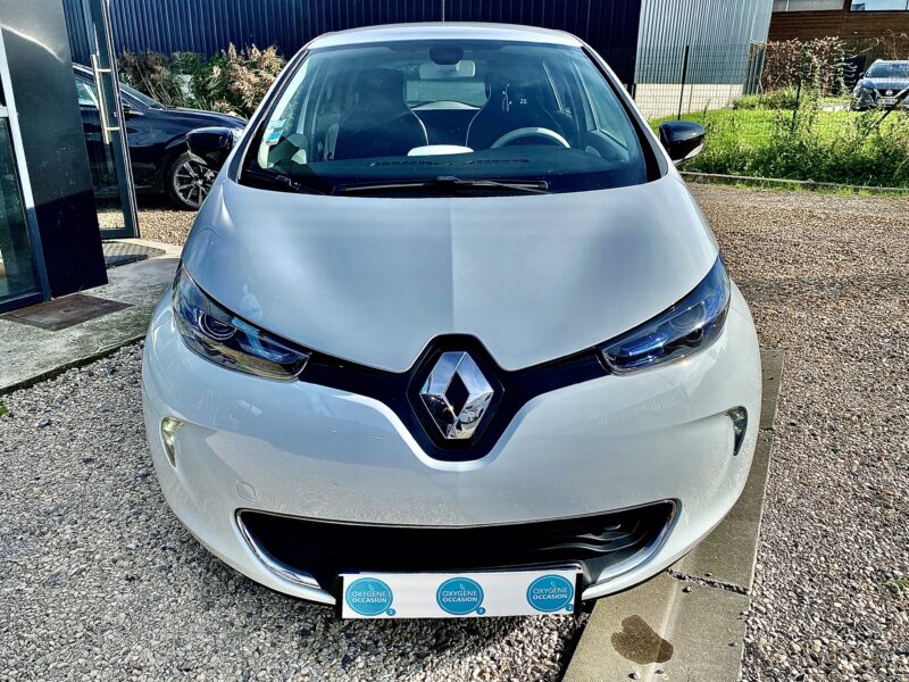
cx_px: 454
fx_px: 683
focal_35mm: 26
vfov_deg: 53.1
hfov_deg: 67.3
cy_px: 341
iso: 32
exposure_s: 1/3125
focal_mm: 4.25
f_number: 1.8
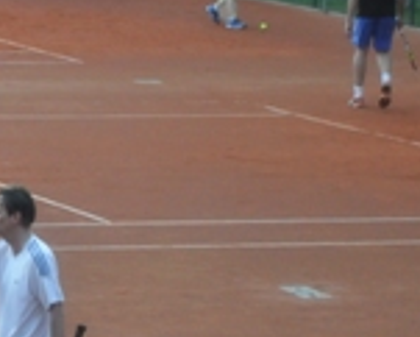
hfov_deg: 6.1
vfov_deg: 5.0
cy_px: 237
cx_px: -108
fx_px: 3886
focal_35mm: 312
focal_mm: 75
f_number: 5.3
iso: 1600
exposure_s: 1/160
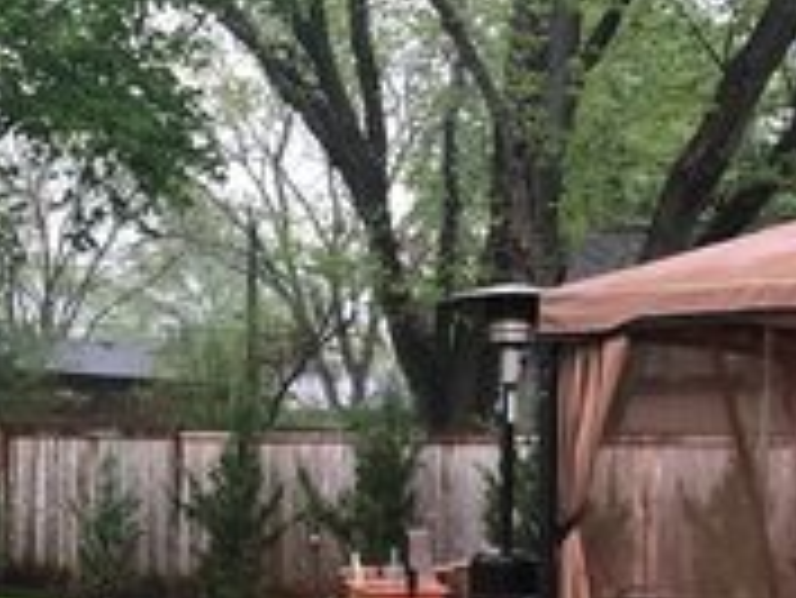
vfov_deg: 18.2
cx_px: 342
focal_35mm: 79
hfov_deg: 24.7
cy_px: 591
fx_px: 1818
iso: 64
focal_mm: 4
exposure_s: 1/15
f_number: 1.8
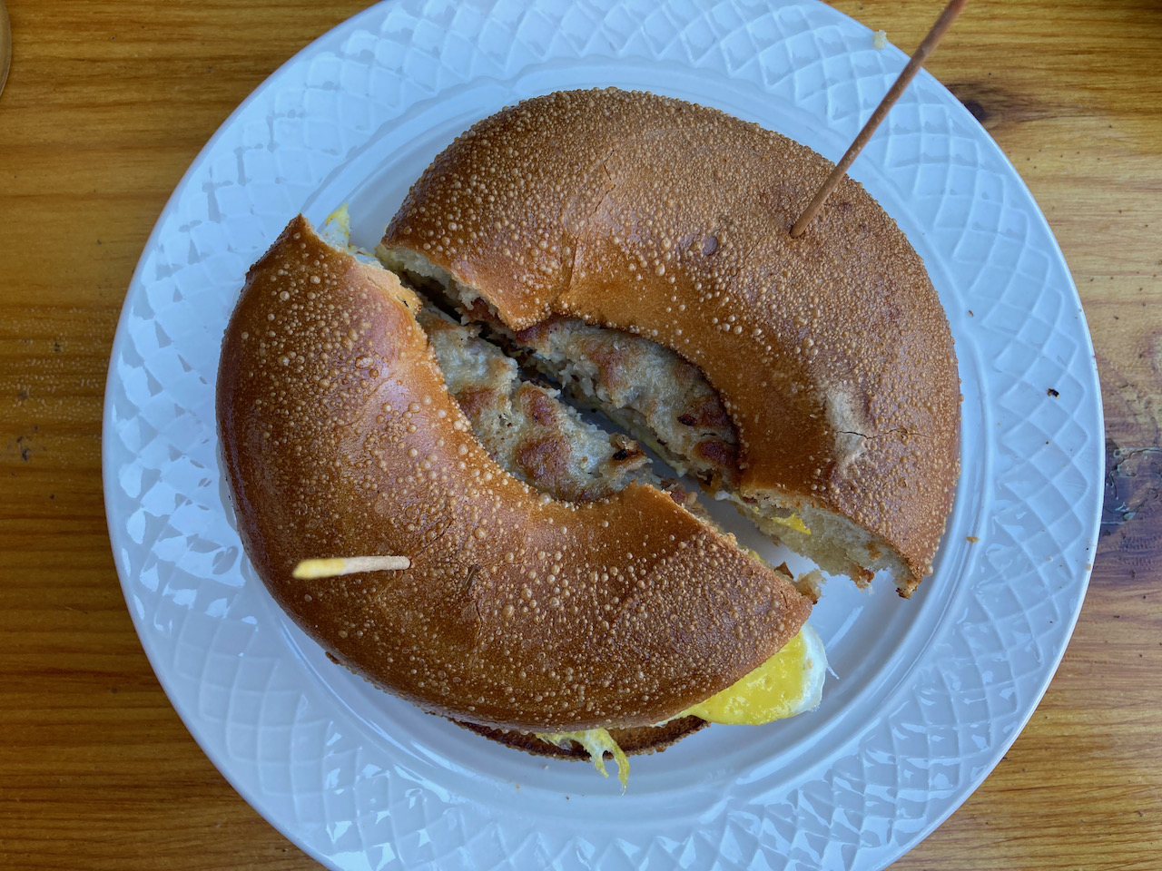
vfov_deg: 49.7
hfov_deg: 63.4
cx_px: 581
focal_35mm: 28
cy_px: 436
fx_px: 940
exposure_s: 1/120
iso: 50
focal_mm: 3.99
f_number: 1.8
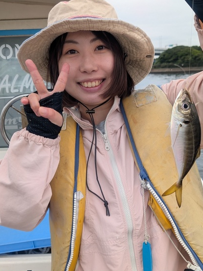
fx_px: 289
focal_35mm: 37
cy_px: 156
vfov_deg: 50.0
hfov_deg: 38.7
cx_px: 105
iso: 20
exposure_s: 1/499
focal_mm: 6.9
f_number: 1.68
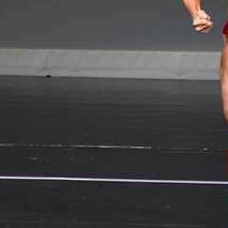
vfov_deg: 1.7
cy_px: 59
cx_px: 240
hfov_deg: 1.7
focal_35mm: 1041
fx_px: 7757
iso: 4000
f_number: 5.6
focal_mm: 250
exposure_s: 1/400
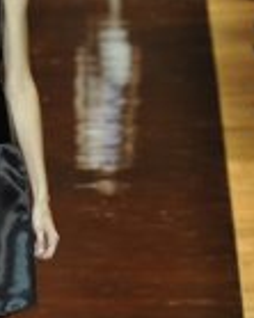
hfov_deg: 3.5
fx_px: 4149
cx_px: -37
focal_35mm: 441
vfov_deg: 4.4
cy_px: 177
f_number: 5.6
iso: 2000
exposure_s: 1/400
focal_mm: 145
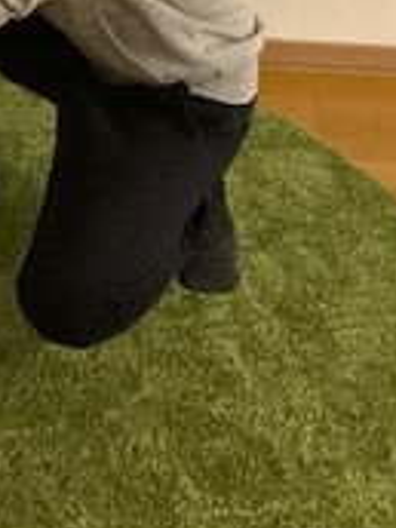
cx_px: 135
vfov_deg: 15.9
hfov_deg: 14.2
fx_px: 1586
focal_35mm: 104
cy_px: -433
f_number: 1.8
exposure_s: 1/60
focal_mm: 3.99
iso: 320
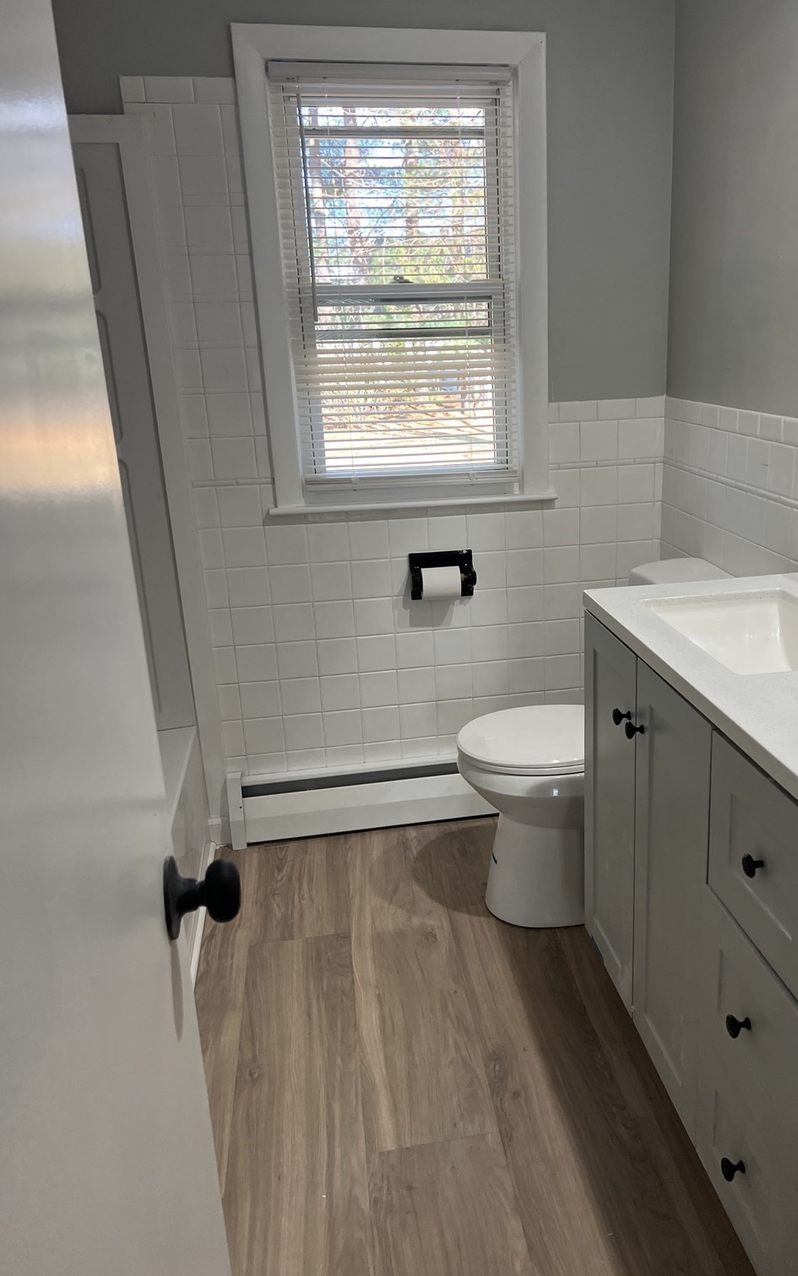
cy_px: 638
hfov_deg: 44.3
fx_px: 974
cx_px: 486
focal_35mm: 28
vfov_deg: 66.5
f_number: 1.5
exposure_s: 1/120
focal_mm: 5.7
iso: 125
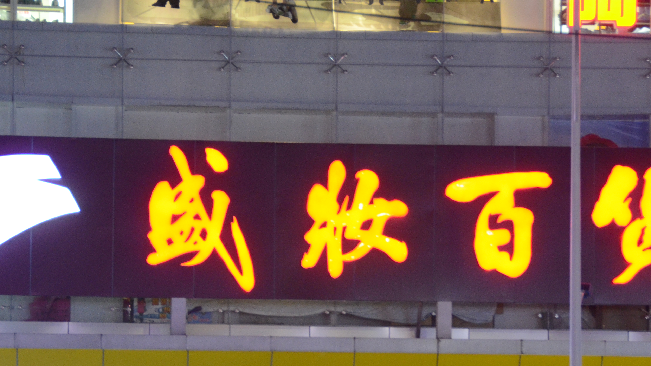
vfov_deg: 6.2
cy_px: 274
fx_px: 3383
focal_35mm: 196
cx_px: 319
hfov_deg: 11.0
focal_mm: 80
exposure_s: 1/20
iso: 1600
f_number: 5
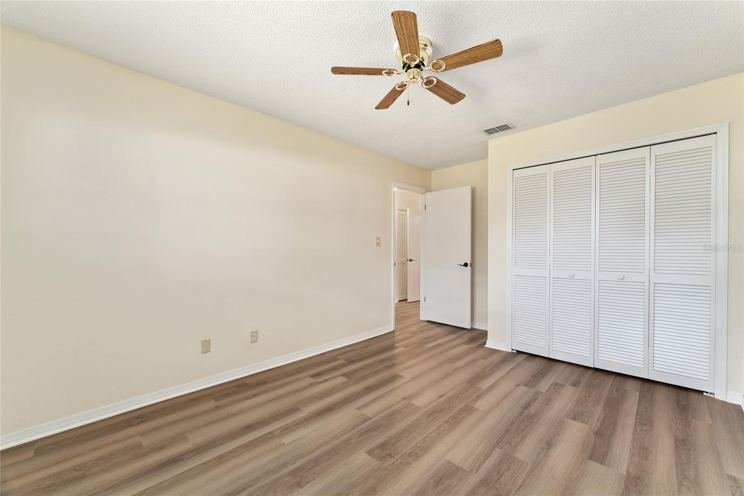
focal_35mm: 14
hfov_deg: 104.3
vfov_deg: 81.2
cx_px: 372
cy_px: 248
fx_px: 289
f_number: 7.1
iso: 320
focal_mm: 14
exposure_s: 1
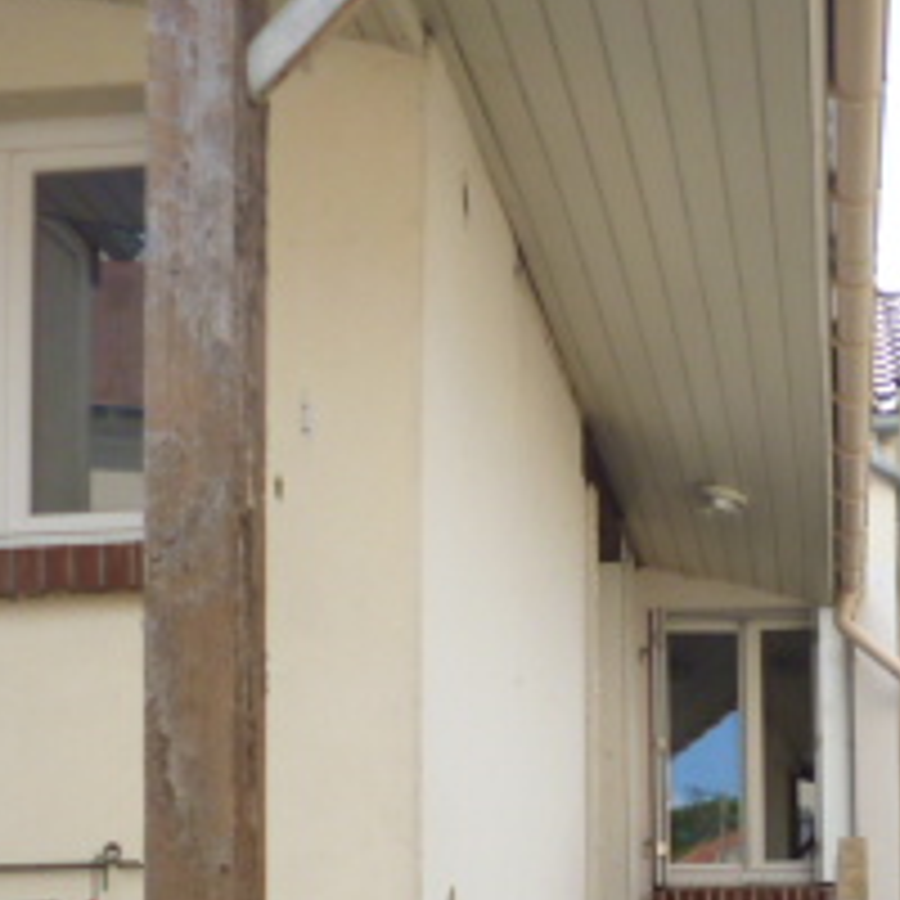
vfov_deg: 24.0
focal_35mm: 68
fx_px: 2000
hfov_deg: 24.8
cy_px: 945
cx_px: 756
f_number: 2.5
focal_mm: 4.3
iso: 100
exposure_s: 1/500
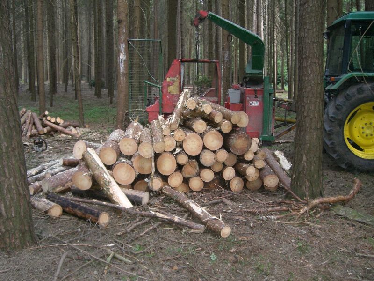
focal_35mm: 38
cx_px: 187
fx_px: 411
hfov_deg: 49.0
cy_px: 140
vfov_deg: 37.7
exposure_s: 1/60
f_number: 2.7
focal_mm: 6.2
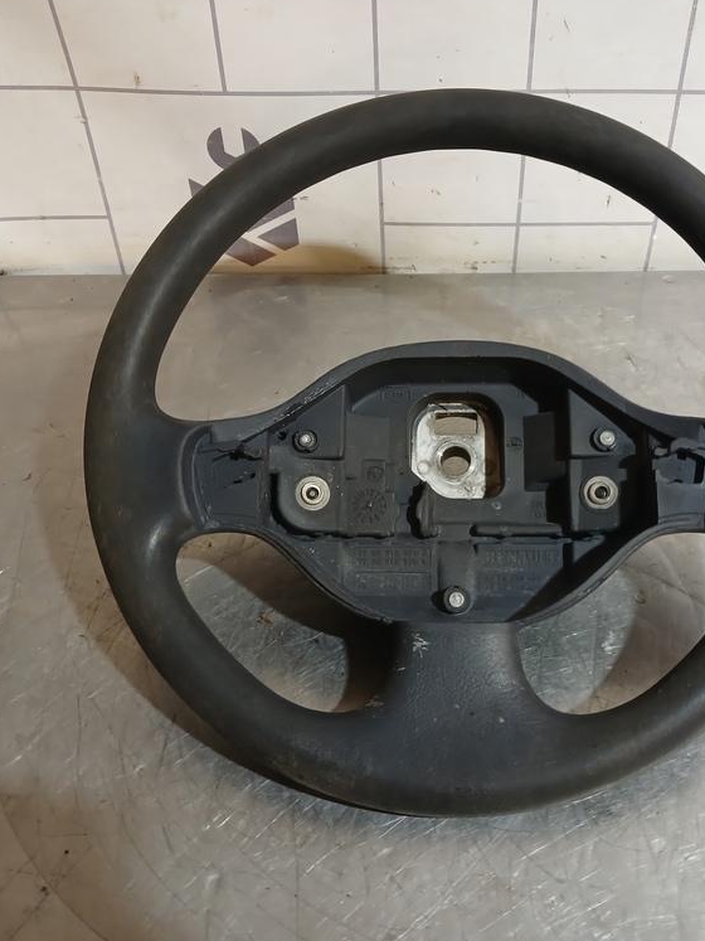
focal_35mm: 37
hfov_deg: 38.4
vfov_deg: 50.1
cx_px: 436
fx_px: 1005
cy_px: 466
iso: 250
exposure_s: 1/33.3
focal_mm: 4
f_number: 1.8
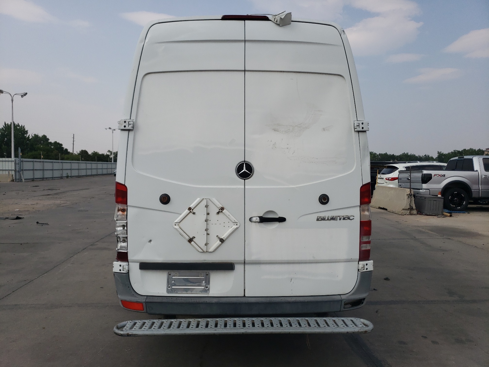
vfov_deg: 53.1
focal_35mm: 26
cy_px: 184
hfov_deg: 67.3
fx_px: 367
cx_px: 244
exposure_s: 1/3333
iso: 50
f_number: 1.5
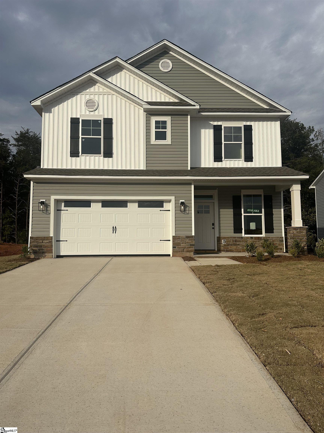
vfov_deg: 71.6
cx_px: 162
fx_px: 300
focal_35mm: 24
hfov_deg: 56.8
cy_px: 216
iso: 80
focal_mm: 6.86
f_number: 1.78
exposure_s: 1/6623
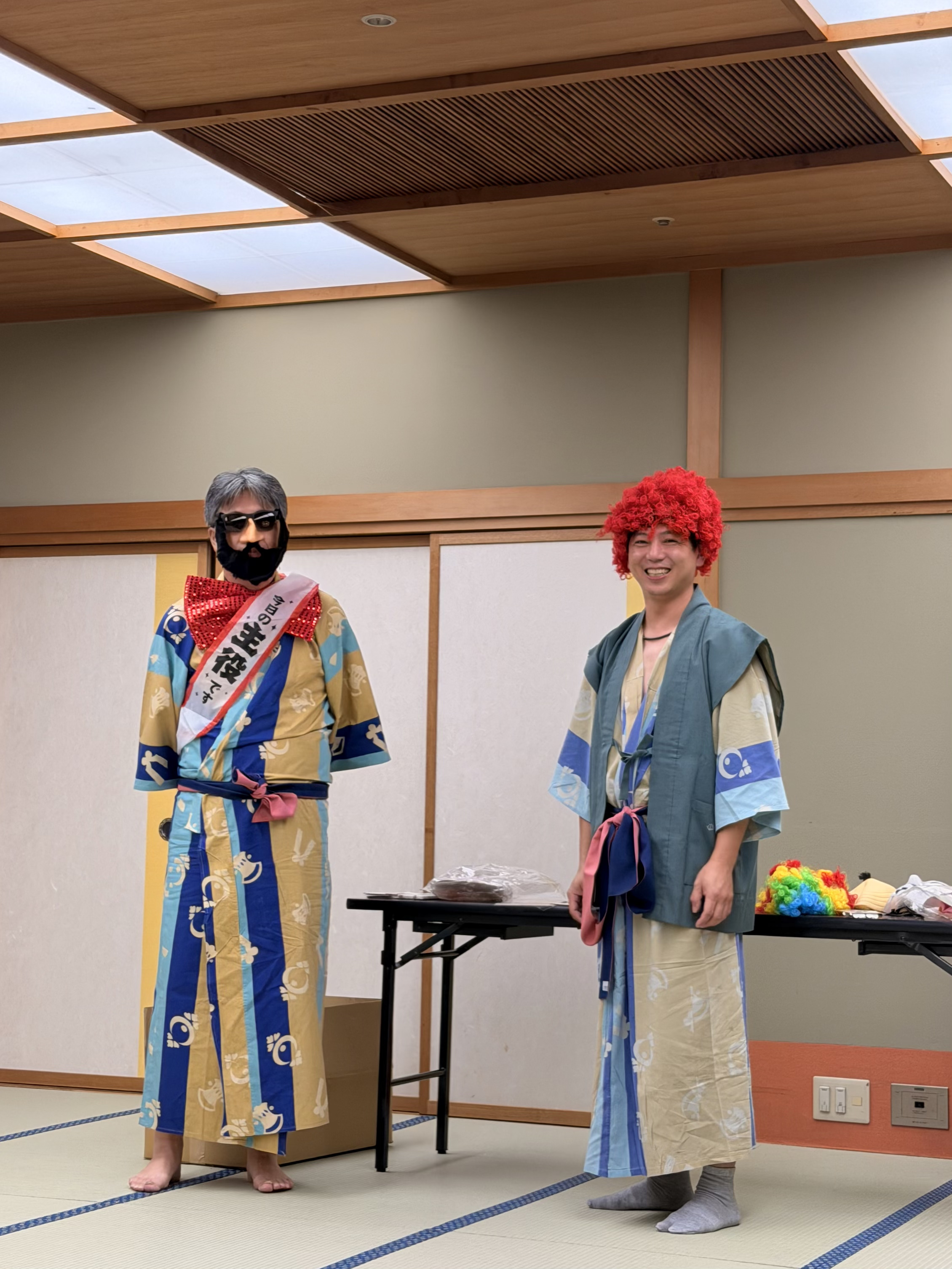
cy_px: 634
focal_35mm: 48
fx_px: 1760
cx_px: 476
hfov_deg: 30.3
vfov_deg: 39.7
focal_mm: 6.76
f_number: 1.78
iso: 200
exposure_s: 1/148
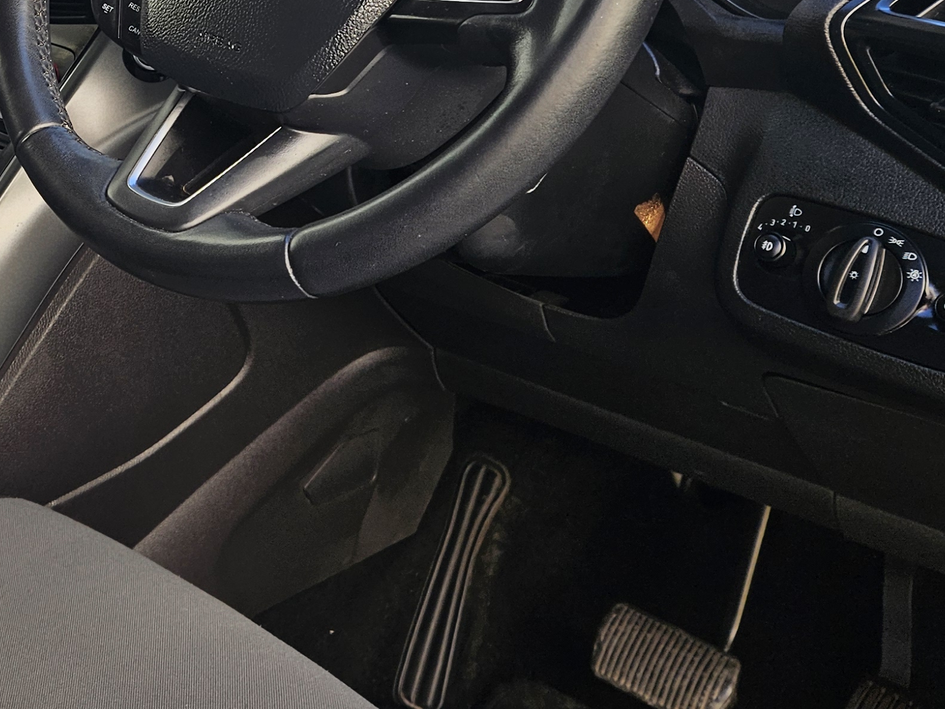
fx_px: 1584
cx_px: 39
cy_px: 30
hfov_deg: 31.2
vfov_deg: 24.3
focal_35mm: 58
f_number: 1.8
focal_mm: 5.4
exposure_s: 1/119
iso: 25
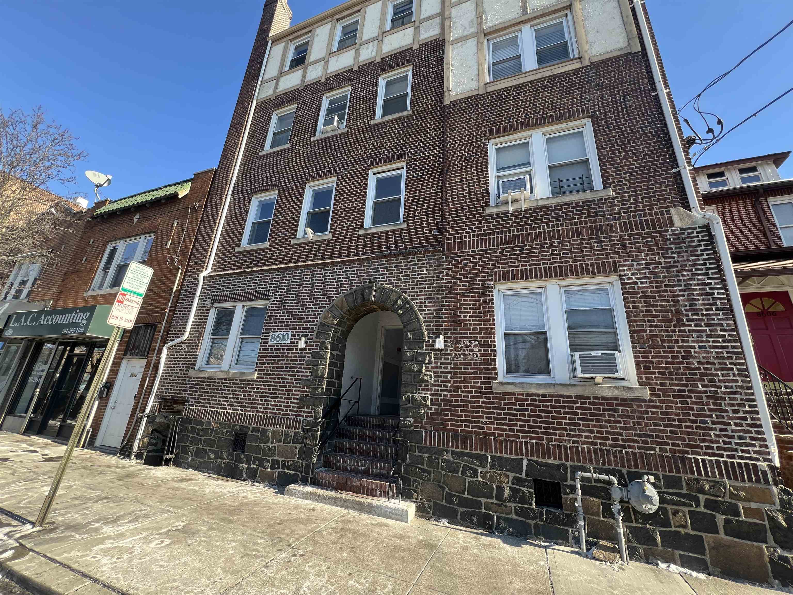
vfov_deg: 89.9
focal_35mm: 13
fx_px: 298
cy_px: 298
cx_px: 396
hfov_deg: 106.2
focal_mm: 1.57
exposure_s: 1/256
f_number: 1.8
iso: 32
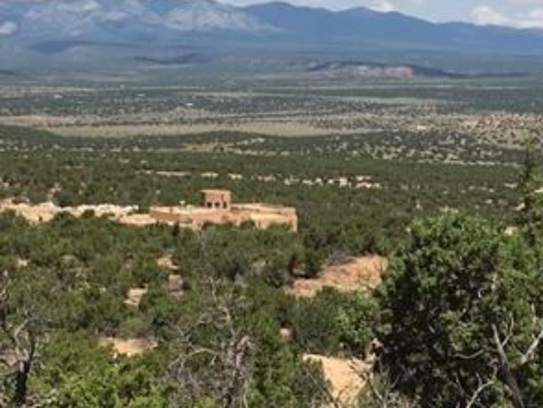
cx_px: 148
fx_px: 1586
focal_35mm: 101
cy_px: 85
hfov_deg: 19.3
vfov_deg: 14.6
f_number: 2.2
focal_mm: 4.15
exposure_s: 1/2404
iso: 25
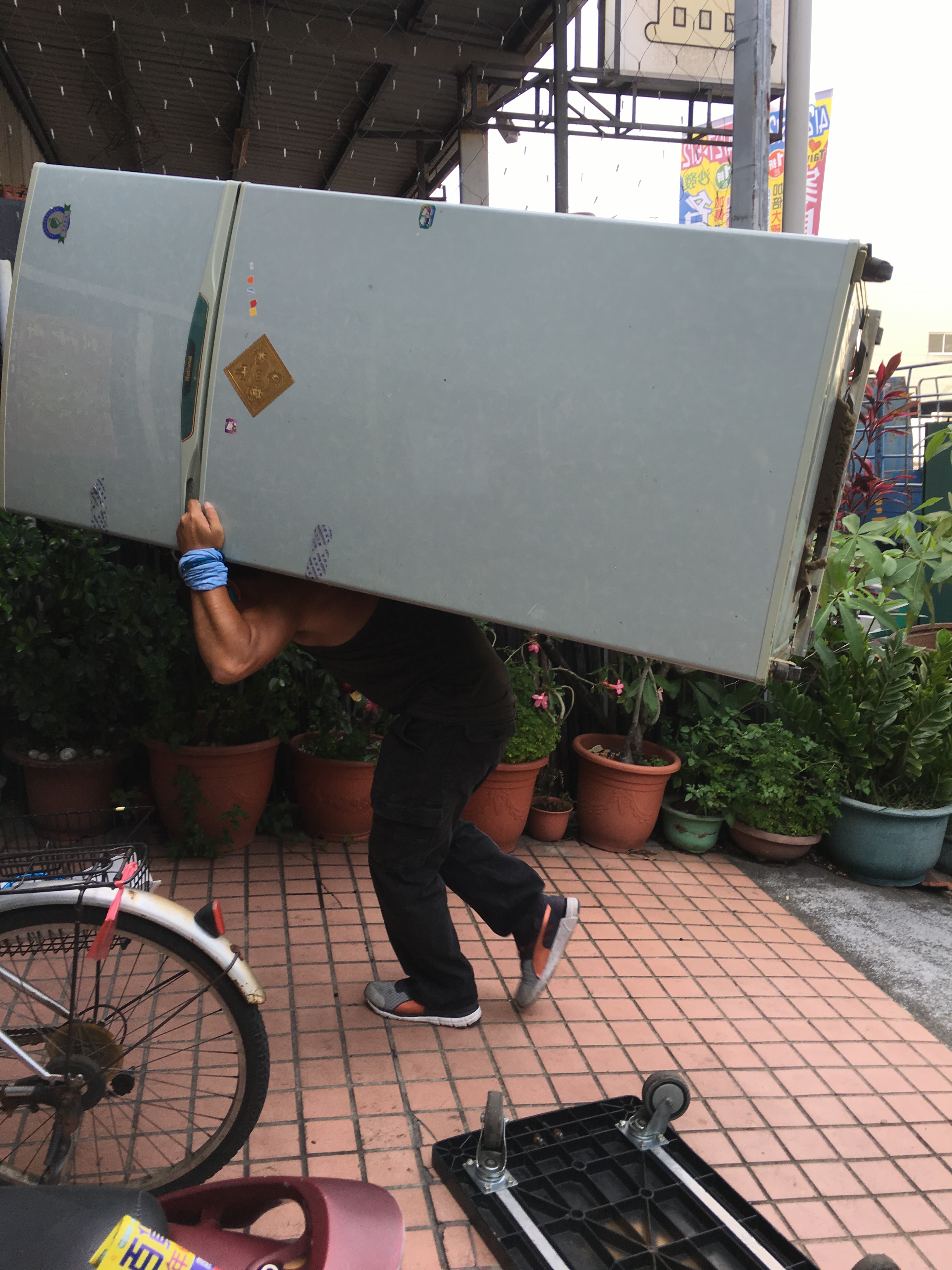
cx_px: 476
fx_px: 1063
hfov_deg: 48.2
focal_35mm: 29
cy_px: 635
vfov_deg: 61.7
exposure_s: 1/322
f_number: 2.2
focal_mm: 4.15
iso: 25
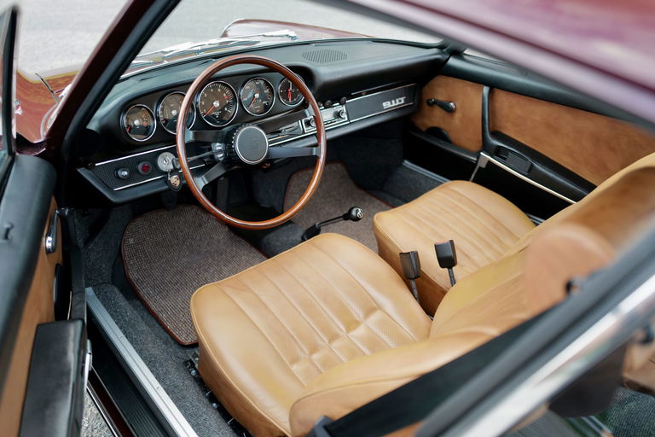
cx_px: 328
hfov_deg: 65.5
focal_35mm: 28
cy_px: 218
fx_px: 509
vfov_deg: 46.4
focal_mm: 28
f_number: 1.7
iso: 160
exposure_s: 1/50
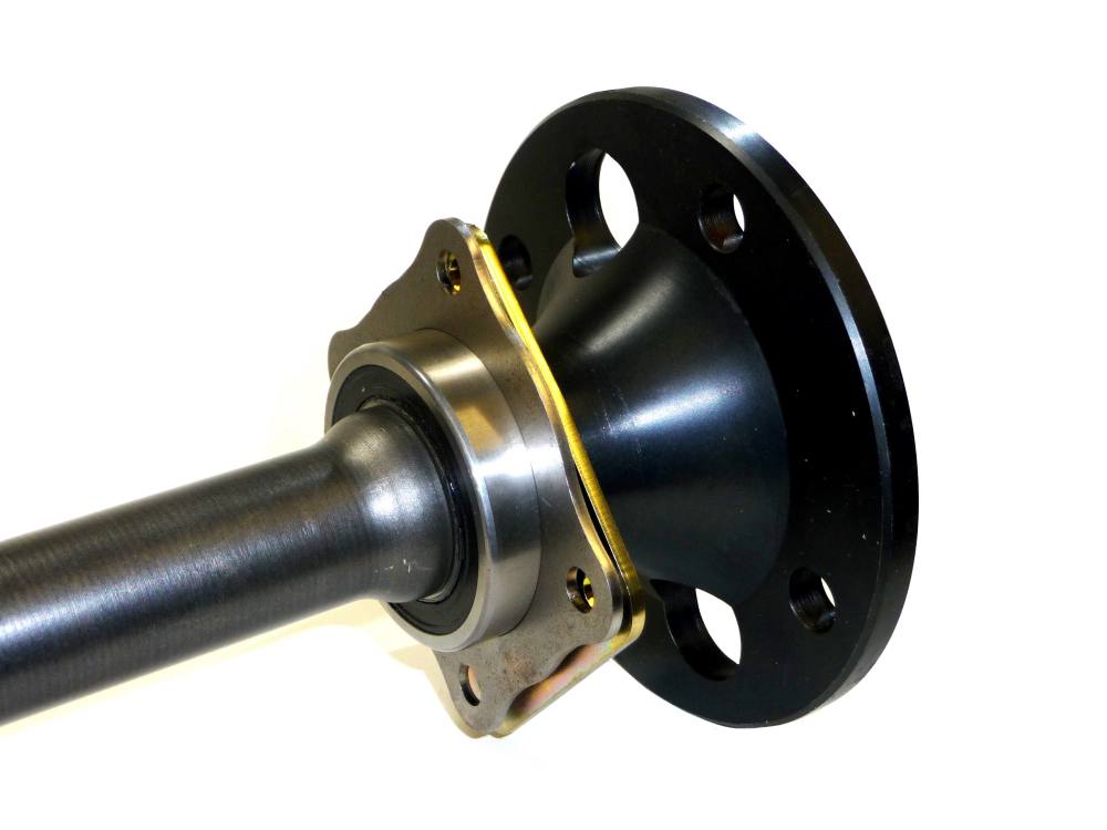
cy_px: 415
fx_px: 1759
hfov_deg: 34.9
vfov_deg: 26.6
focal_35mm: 55
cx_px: 554
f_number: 4.3
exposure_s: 1/30
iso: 100
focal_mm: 9.3
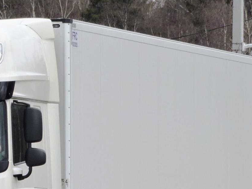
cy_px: 163
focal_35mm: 602
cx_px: 24
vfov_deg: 2.5
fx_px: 4382
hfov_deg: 3.3
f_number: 5.5
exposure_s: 1/250
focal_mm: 44.8
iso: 100
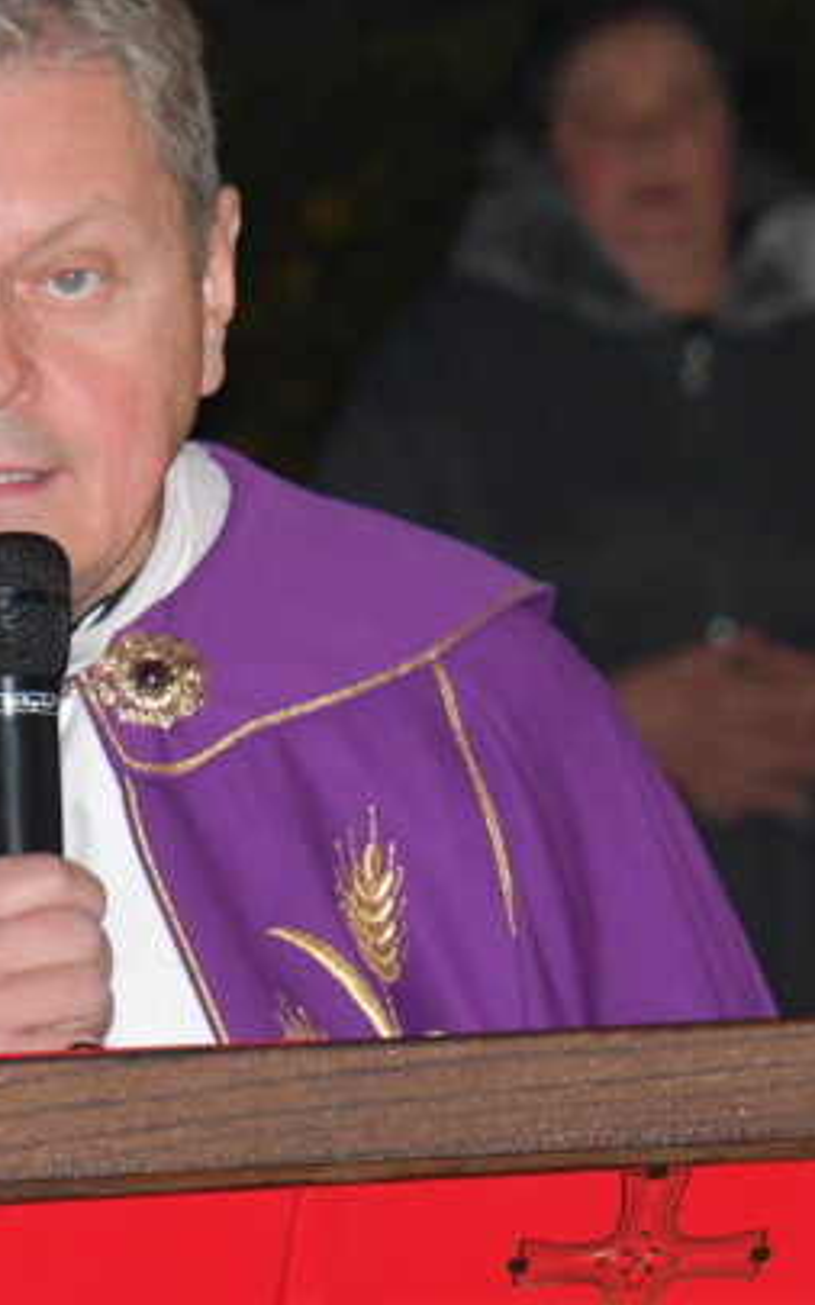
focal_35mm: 521
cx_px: 23
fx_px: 18522
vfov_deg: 4.0
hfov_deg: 2.5
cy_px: 630
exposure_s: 1/60
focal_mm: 135
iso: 3200
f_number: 7.1
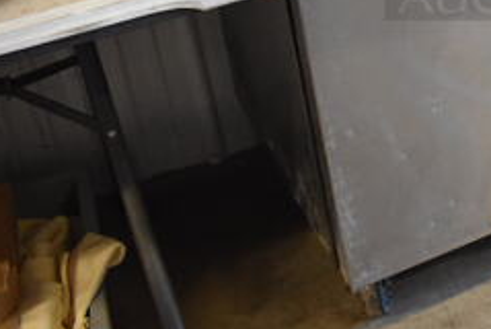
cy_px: -88
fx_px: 942
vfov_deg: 18.5
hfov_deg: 25.6
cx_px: 614
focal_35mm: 69
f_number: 3.5
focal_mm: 18
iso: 2200
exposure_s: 1/125
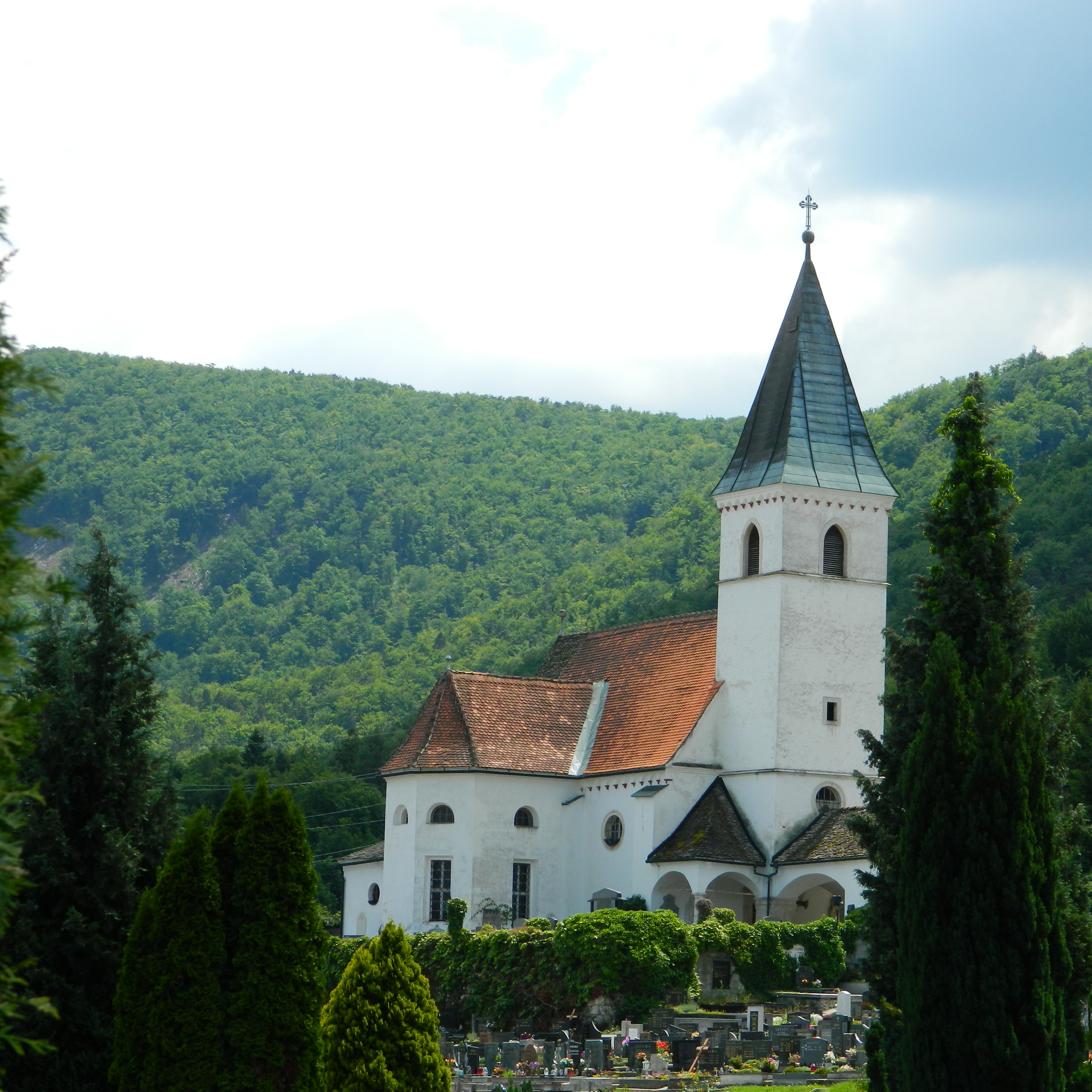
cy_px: 546
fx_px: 4354
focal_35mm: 122
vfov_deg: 14.3
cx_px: 724
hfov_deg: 14.3
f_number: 4.5
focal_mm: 18.6
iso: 80
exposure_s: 1/500
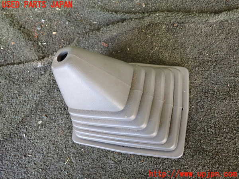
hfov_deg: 60.0
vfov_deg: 46.8
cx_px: 120
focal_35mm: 30
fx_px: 207
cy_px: 90
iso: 320
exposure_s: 1/30
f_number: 2.3
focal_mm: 5.4
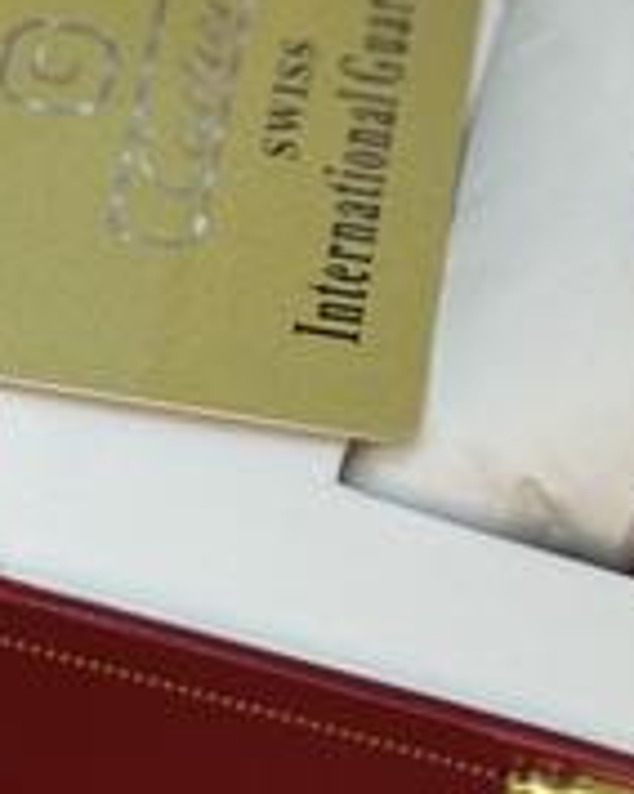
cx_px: 748
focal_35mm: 159
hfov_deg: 9.6
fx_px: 3736
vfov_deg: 12.1
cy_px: 107
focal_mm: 6.76
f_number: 1.78
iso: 80
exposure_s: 1/50
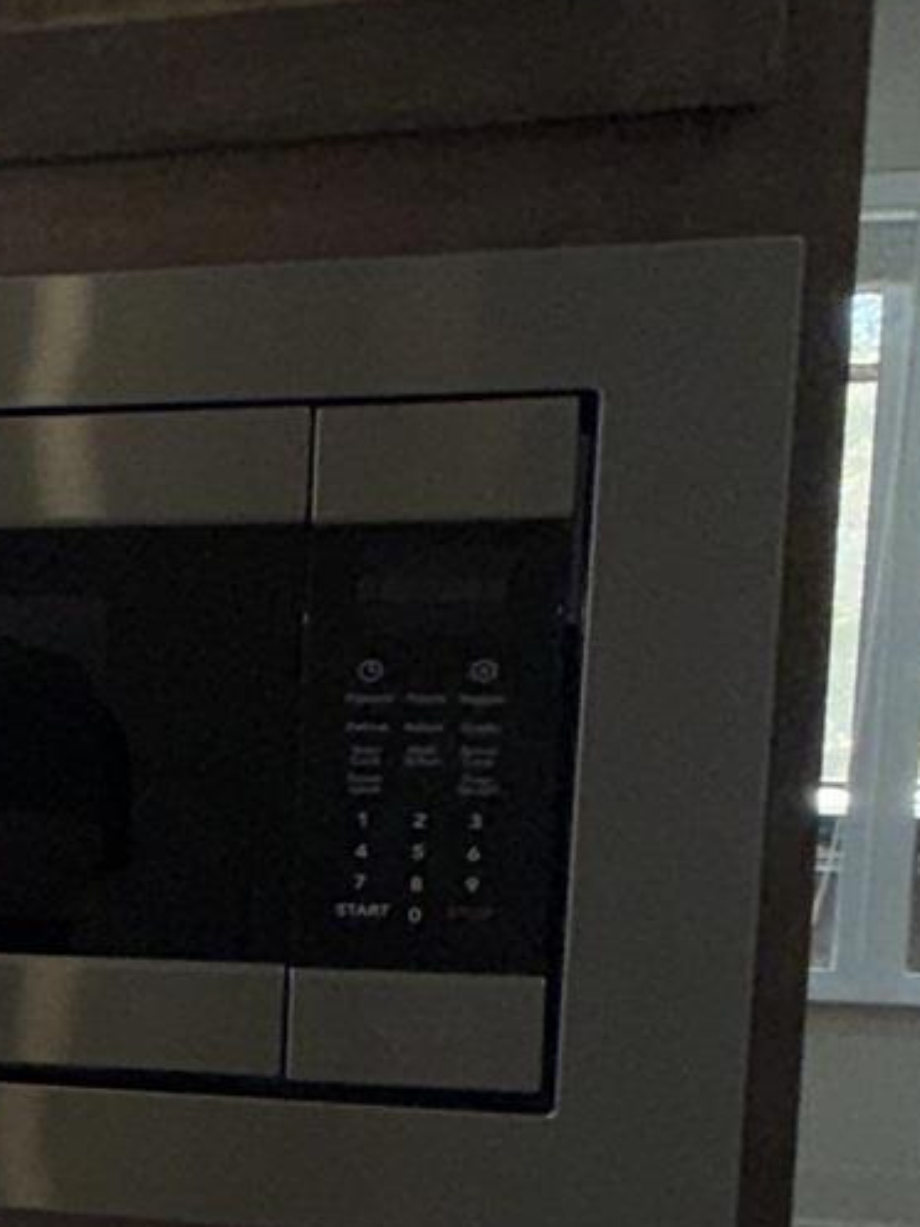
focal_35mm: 65
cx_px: -1140
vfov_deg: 29.6
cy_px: 841
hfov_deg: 15.5
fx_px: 2303
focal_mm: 2.22
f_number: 2.2
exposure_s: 1/60
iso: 25
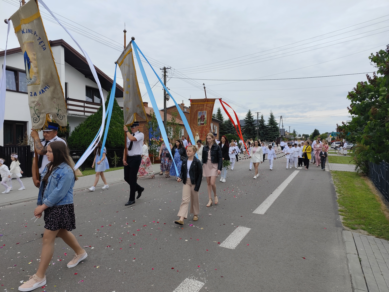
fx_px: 258
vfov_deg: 58.9
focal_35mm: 23
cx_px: 194
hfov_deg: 73.9
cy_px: 146
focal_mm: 6.14
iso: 50
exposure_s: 1/577
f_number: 1.65
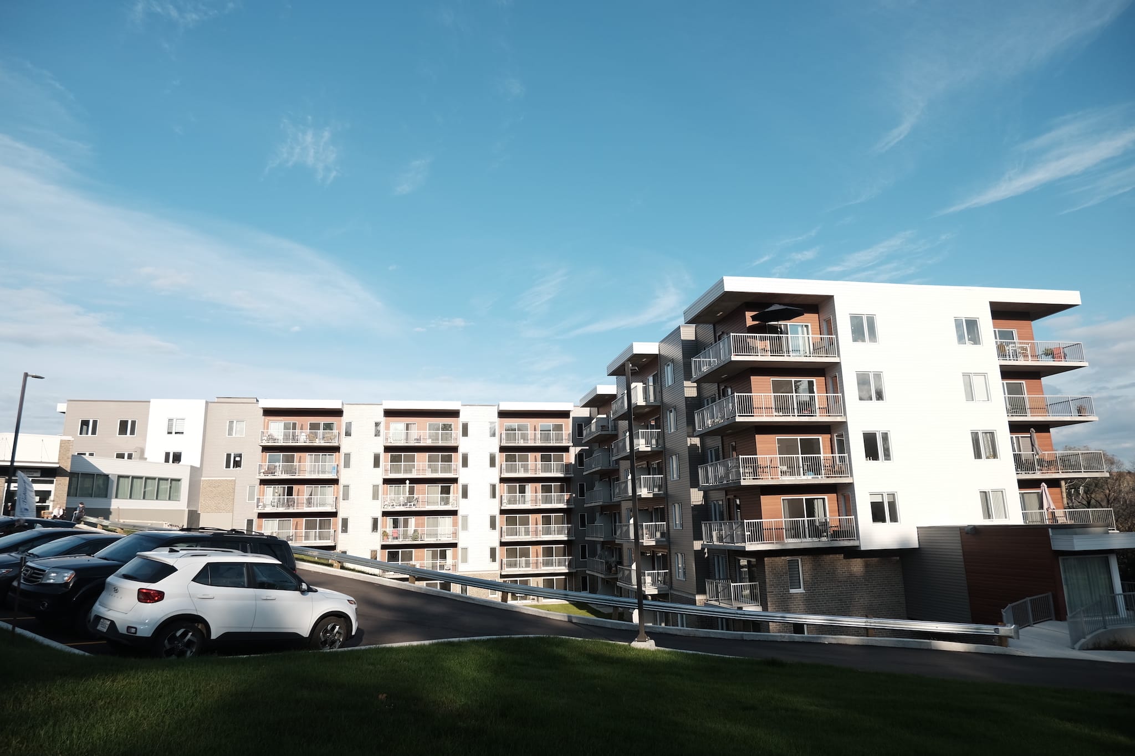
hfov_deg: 76.1
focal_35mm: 23
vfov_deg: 55.1
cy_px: 378
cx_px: 568
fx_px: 725
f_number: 4
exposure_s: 1/1000
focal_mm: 15
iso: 200
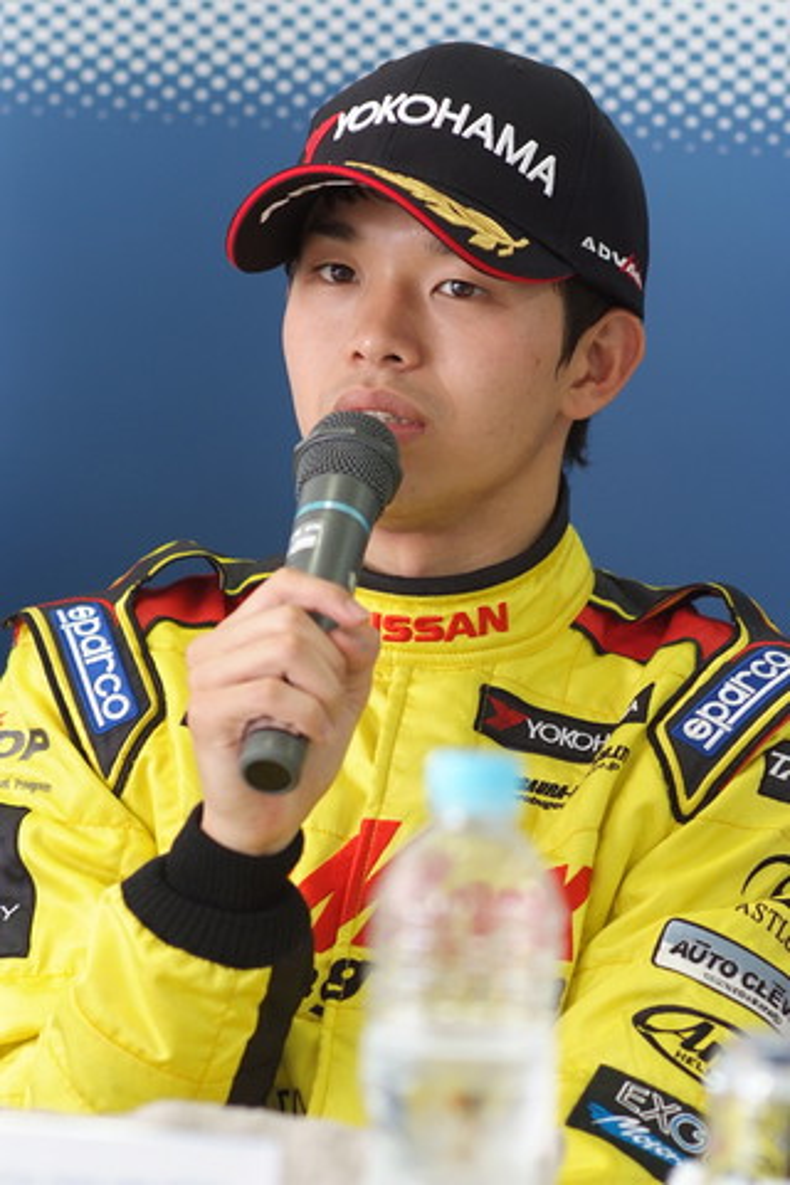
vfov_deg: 13.0
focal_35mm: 158
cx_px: 395
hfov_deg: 8.7
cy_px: 592
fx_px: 5200
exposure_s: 1/125
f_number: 4
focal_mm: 105
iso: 800
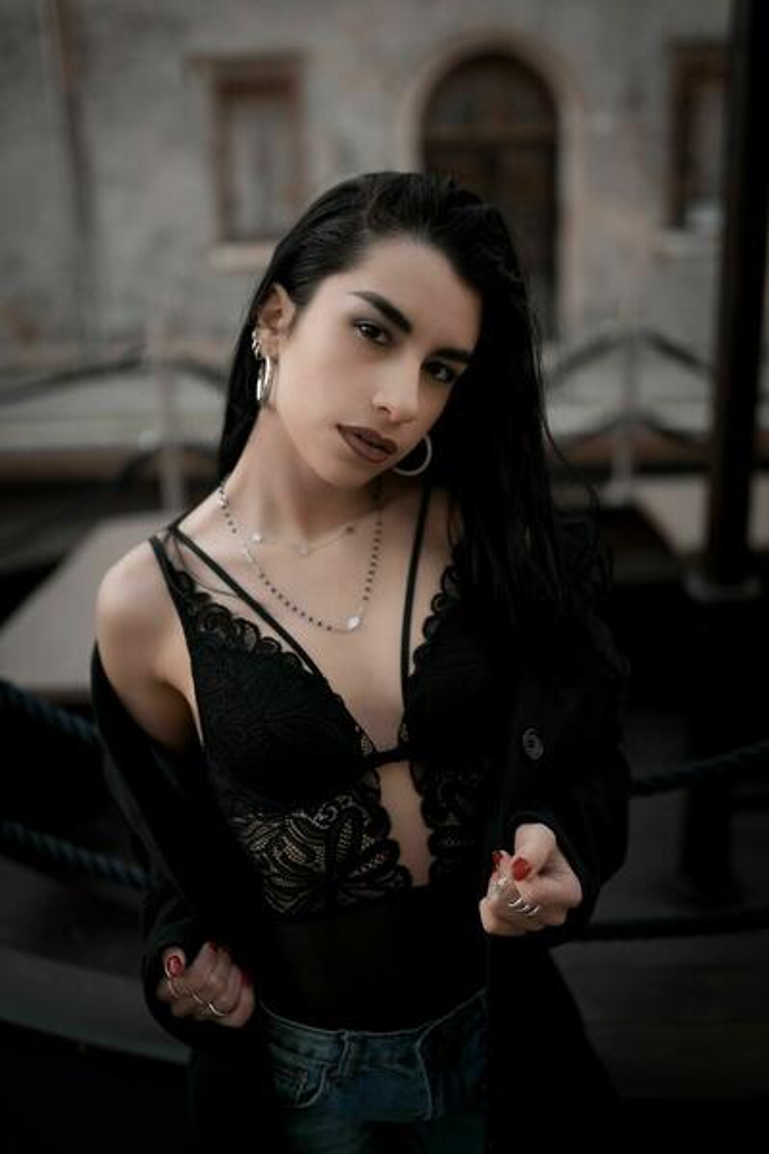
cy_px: 577
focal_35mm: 35
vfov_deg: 54.4
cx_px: 384
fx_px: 1121
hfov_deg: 37.9
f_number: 1.4
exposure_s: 1/640
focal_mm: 35
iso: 100
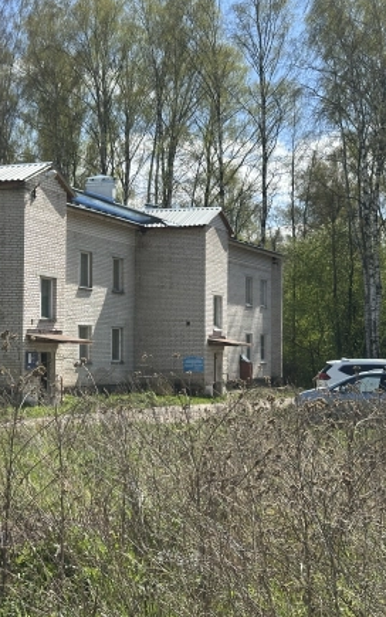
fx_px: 1228
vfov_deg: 28.2
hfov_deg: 17.5
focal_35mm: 73
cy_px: 296
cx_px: 1
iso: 64
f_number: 1.78
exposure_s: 1/3257
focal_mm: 6.86
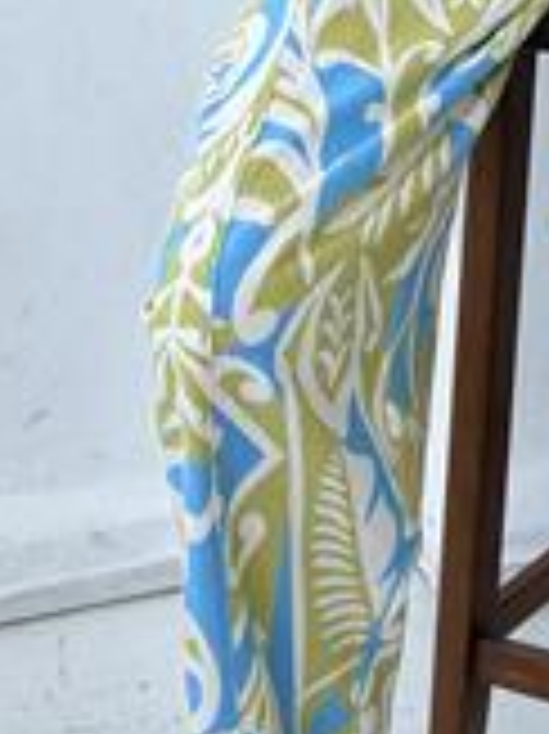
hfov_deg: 9.4
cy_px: -250
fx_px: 3324
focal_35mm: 157
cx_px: 562
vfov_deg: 12.2
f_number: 1.78
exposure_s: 1/1085
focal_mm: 6.86
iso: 80
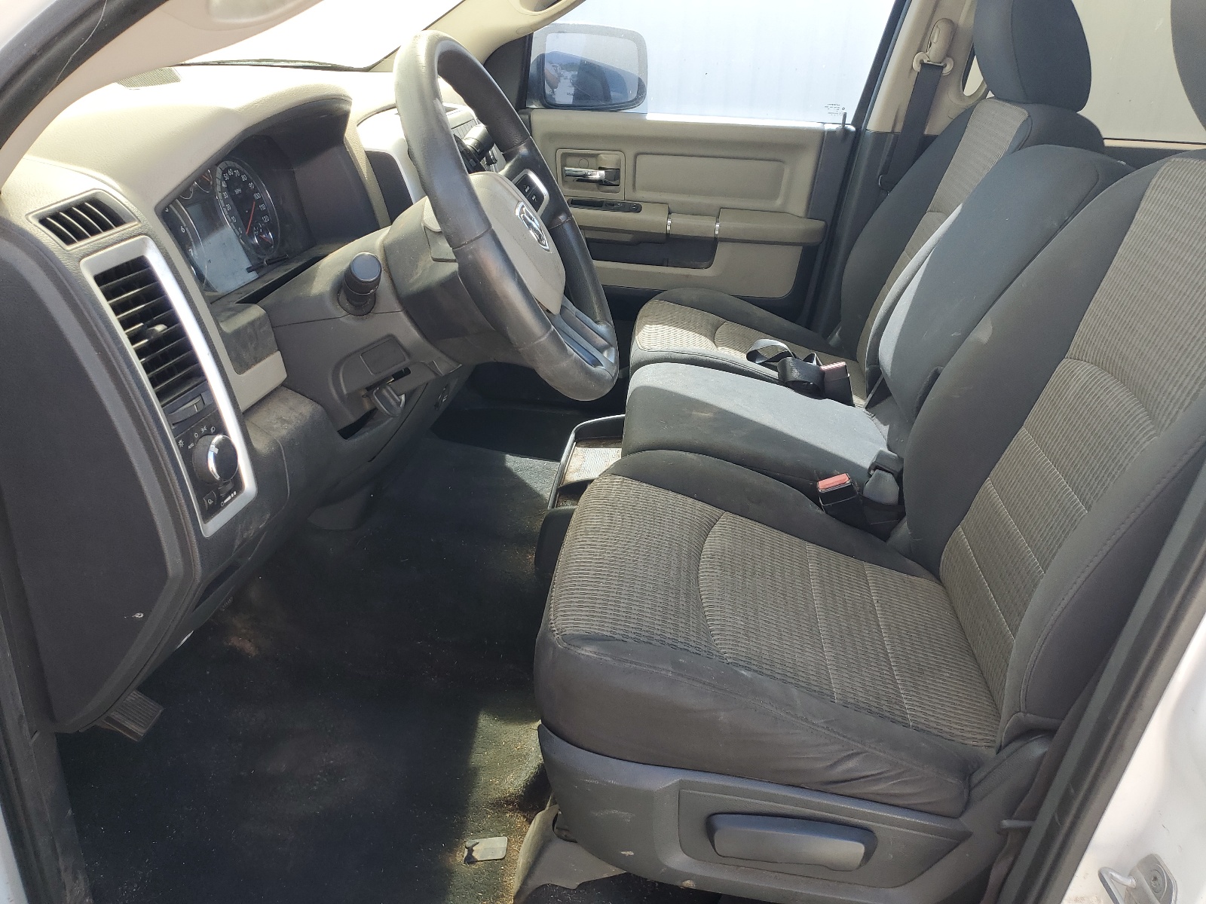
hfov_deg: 67.3
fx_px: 906
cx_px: 603
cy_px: 452
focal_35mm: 26
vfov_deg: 53.1
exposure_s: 1/250
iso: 50
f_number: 1.5
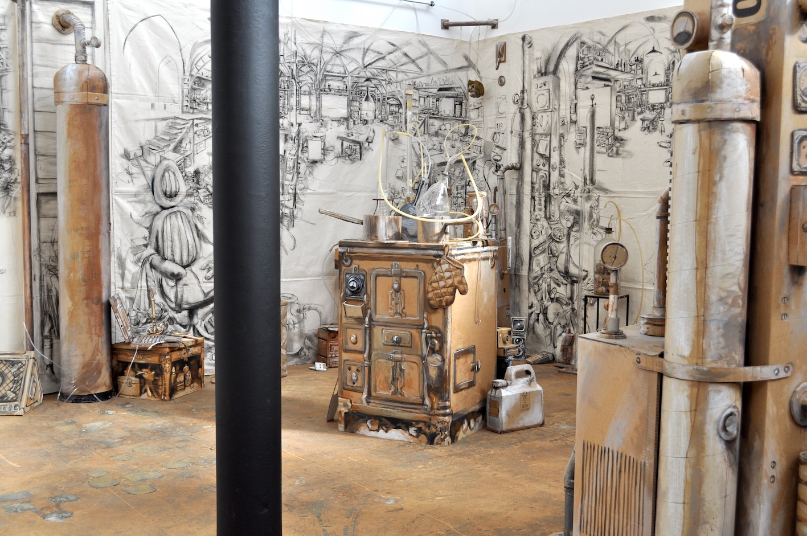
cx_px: 404
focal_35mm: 44
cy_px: 268
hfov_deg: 45.0
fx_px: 974
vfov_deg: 30.8
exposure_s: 1/125
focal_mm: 29
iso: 400
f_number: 5.6
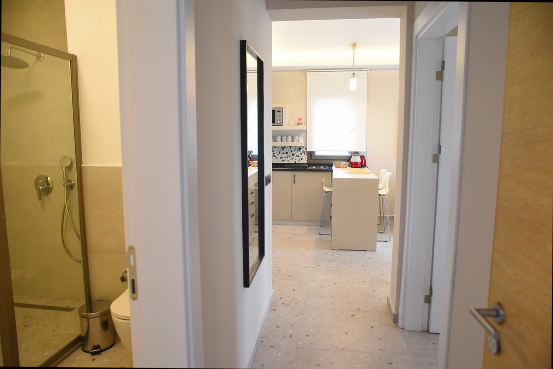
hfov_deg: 41.1
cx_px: 276
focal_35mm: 48
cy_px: 184
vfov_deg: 28.1
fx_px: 737
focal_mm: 48
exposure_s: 1/80
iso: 1600
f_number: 2.8
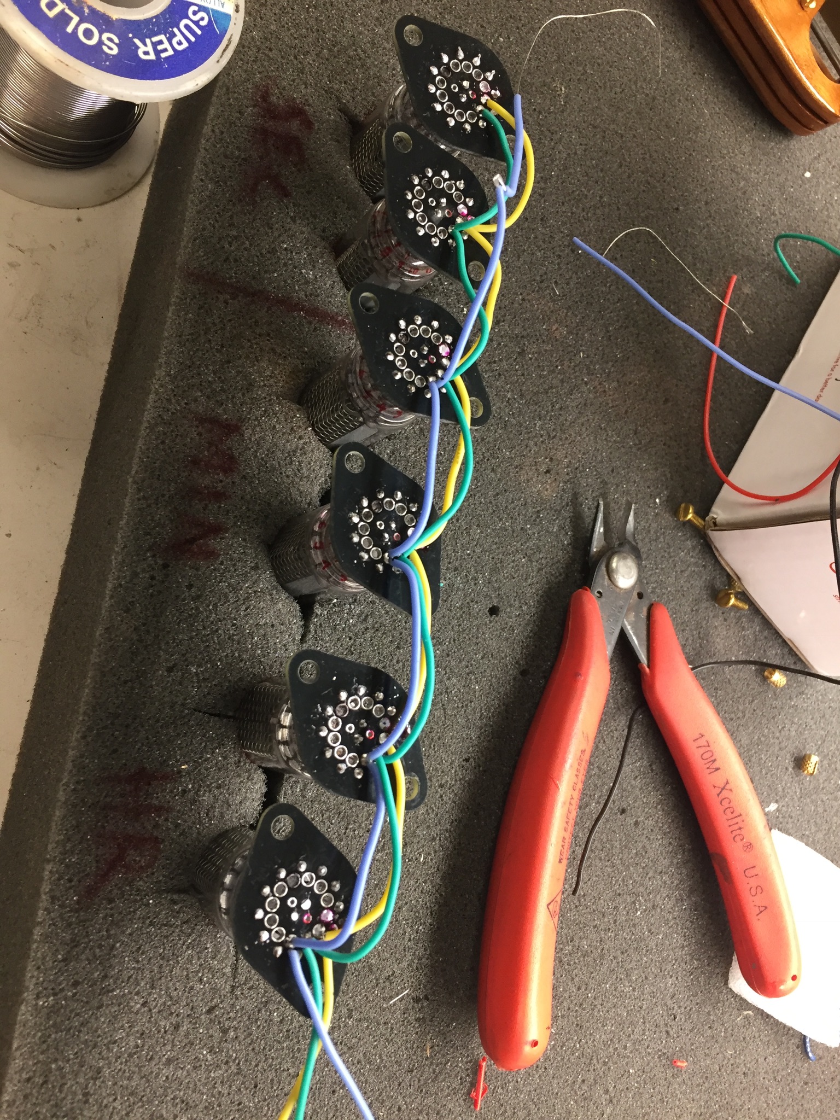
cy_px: 560
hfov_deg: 48.2
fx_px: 938
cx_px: 420
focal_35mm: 29
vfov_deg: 61.7
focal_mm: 4.15
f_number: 2.2
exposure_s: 1/30
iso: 50
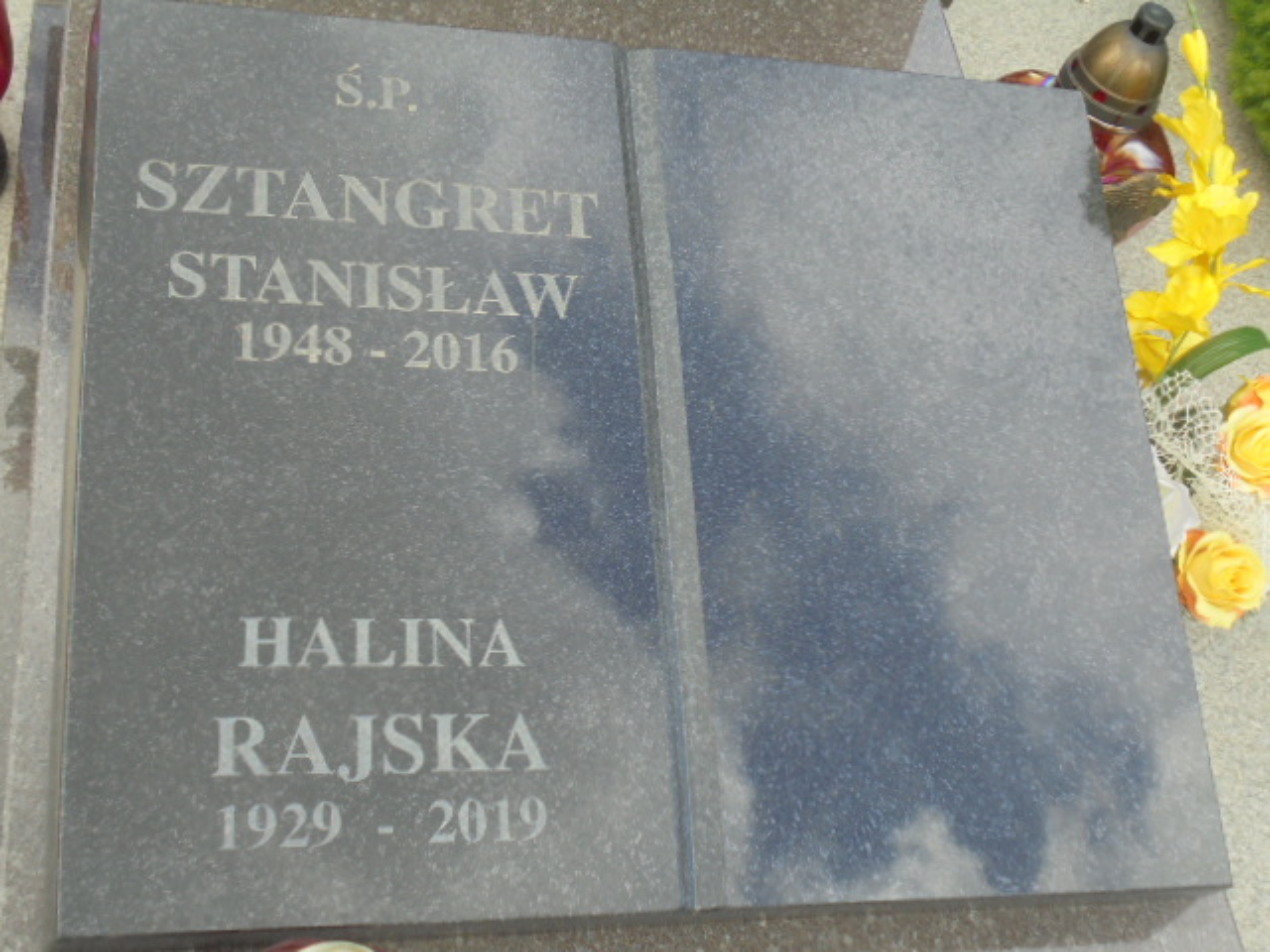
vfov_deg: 33.6
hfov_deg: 43.9
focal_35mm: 43
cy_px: 476
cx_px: 635
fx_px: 1578
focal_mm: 7.8
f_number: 4.5
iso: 100
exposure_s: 1/125
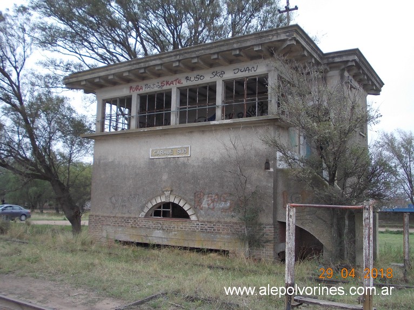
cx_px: 207
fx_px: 454
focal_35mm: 38
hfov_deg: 49.0
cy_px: 155
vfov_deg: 37.7
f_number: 3.1
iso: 80
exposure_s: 1/160
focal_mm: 5.3
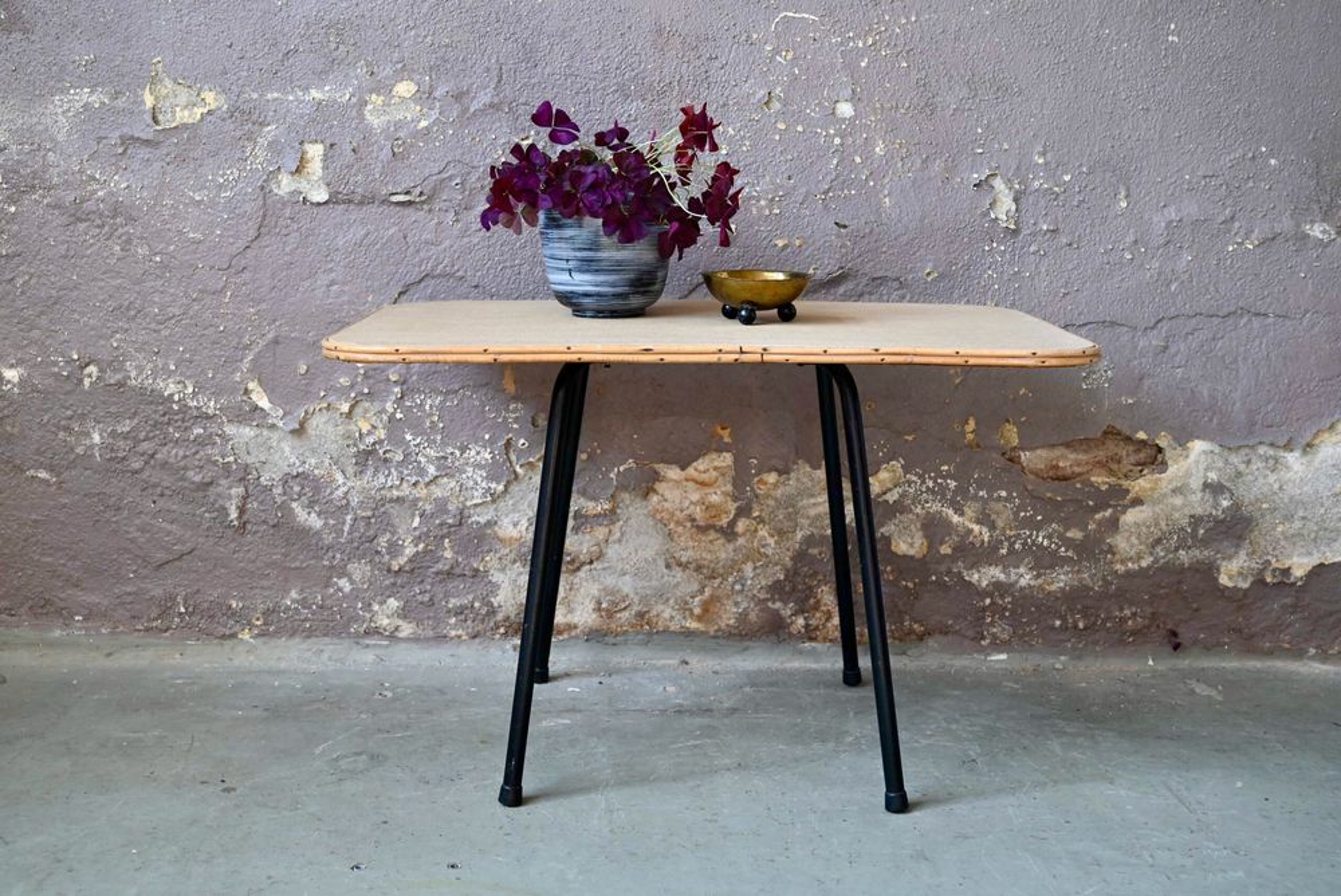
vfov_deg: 32.7
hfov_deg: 47.4
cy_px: 448
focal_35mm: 41
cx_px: 670
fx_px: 1528
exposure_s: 1/125
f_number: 5.6
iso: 800
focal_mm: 41
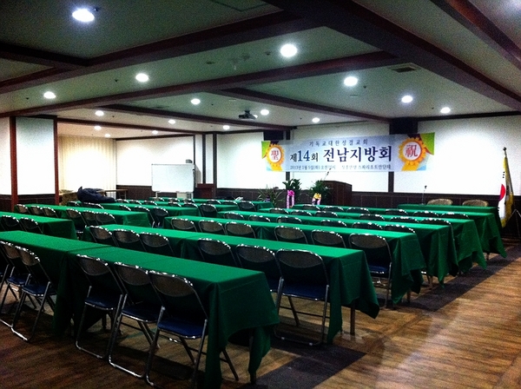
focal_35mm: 35
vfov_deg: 40.6
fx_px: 526
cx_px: 260
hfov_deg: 52.7
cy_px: 194
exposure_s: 1/15
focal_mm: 3.85
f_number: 2.8
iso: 640
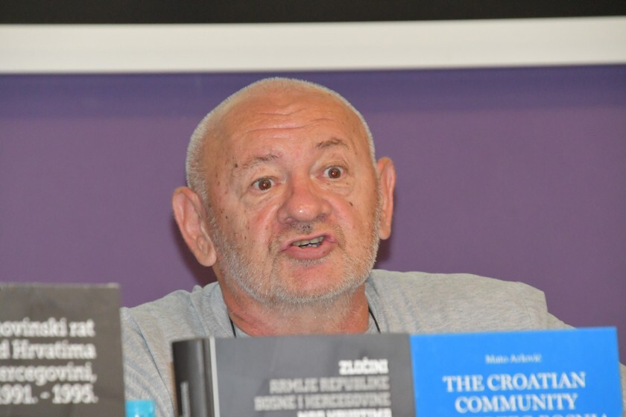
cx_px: 313
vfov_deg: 3.8
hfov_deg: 5.7
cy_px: 208
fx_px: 6260
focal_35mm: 360
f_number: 8
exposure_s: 1/60
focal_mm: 240
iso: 6400
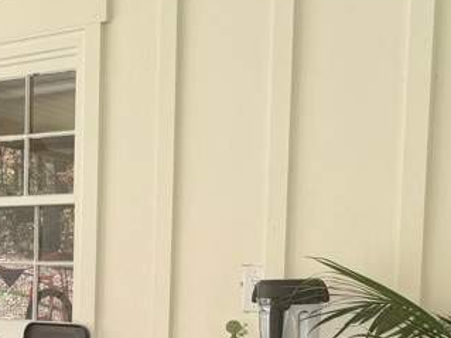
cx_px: 232
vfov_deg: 18.6
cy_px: 342
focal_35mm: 77
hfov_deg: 25.3
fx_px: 1003
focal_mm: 6.86
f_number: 1.78
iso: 64
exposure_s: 1/121
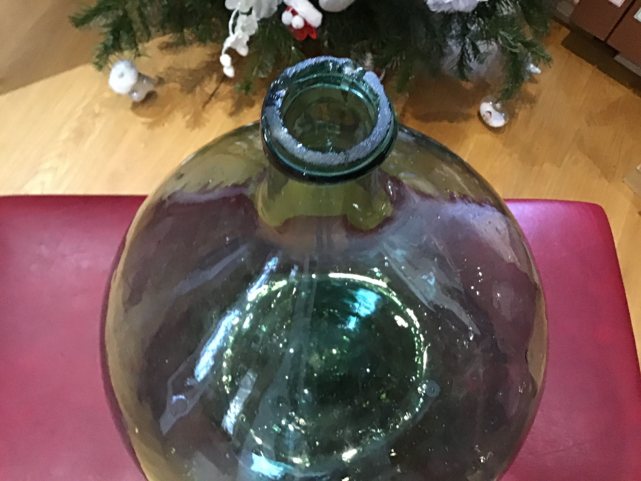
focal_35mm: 31
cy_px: 240
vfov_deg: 45.4
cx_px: 320
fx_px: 574
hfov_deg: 58.4
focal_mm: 3.3
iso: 320
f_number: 2.4
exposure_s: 1/17
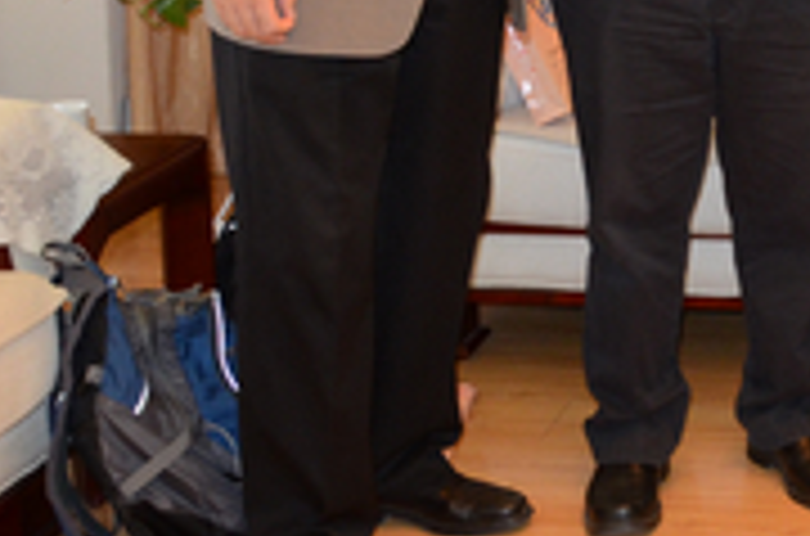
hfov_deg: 19.6
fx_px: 2020
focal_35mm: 90
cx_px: 1233
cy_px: -313
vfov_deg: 14.0
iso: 1000
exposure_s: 1/60
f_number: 5
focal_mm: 18
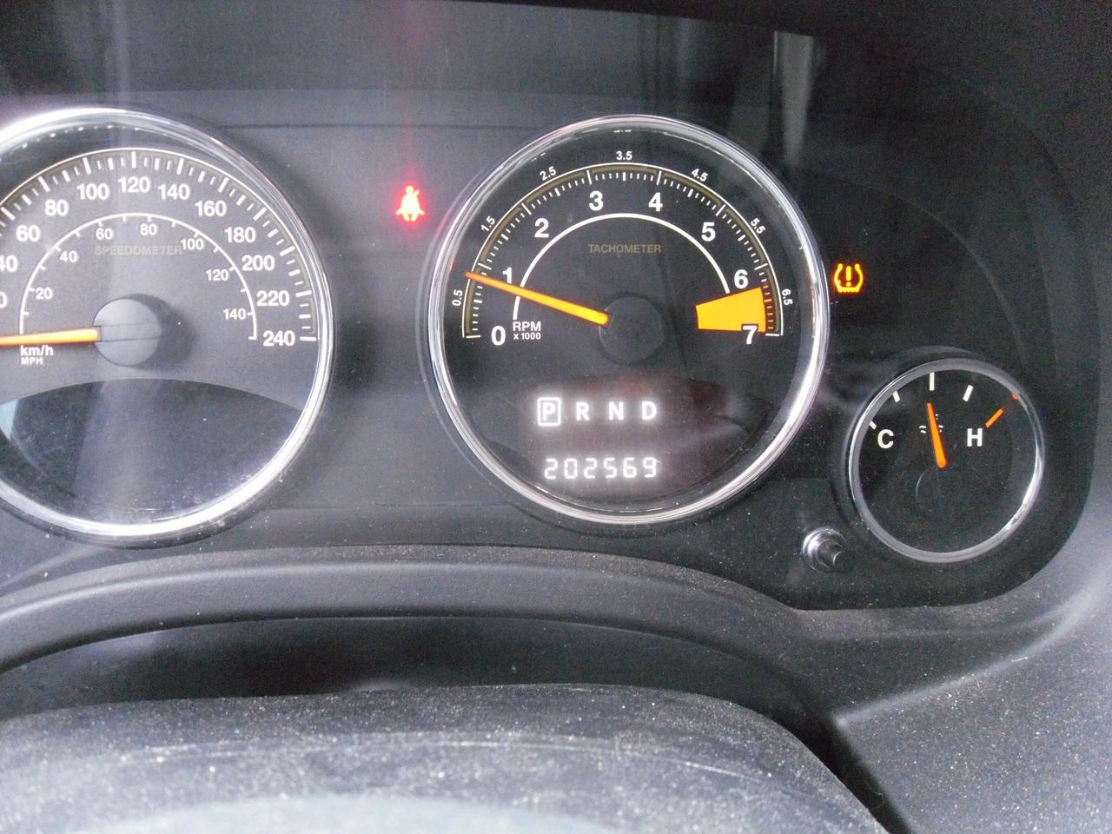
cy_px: 417
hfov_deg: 52.6
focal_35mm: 35
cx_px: 556
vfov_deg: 40.7
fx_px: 1124
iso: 800
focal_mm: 6.3
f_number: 3.5
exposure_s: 1/12
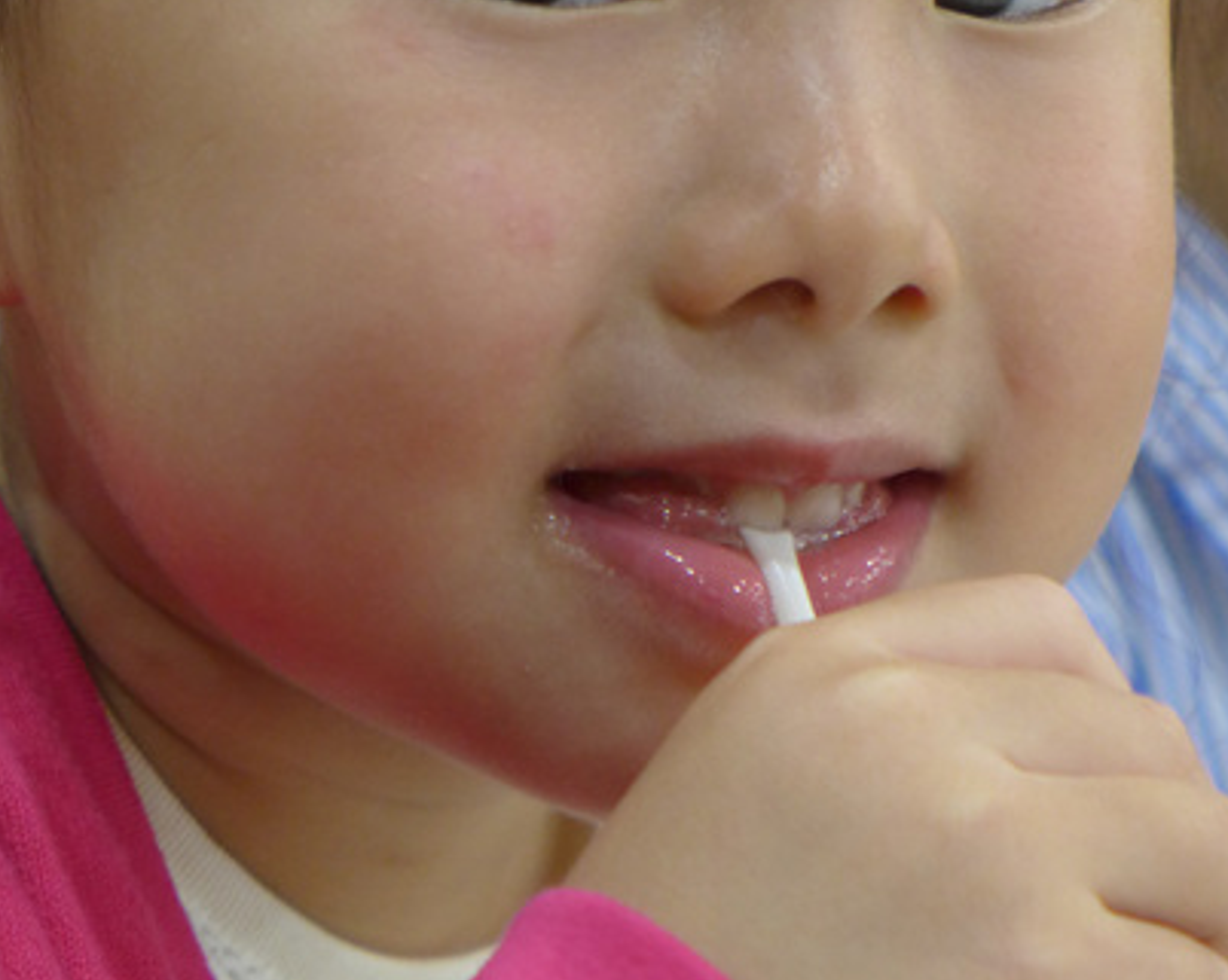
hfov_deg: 13.8
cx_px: 574
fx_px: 5084
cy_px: 247
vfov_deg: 11.0
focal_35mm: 140
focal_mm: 17.7
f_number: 2.3
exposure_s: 1/80
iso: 400
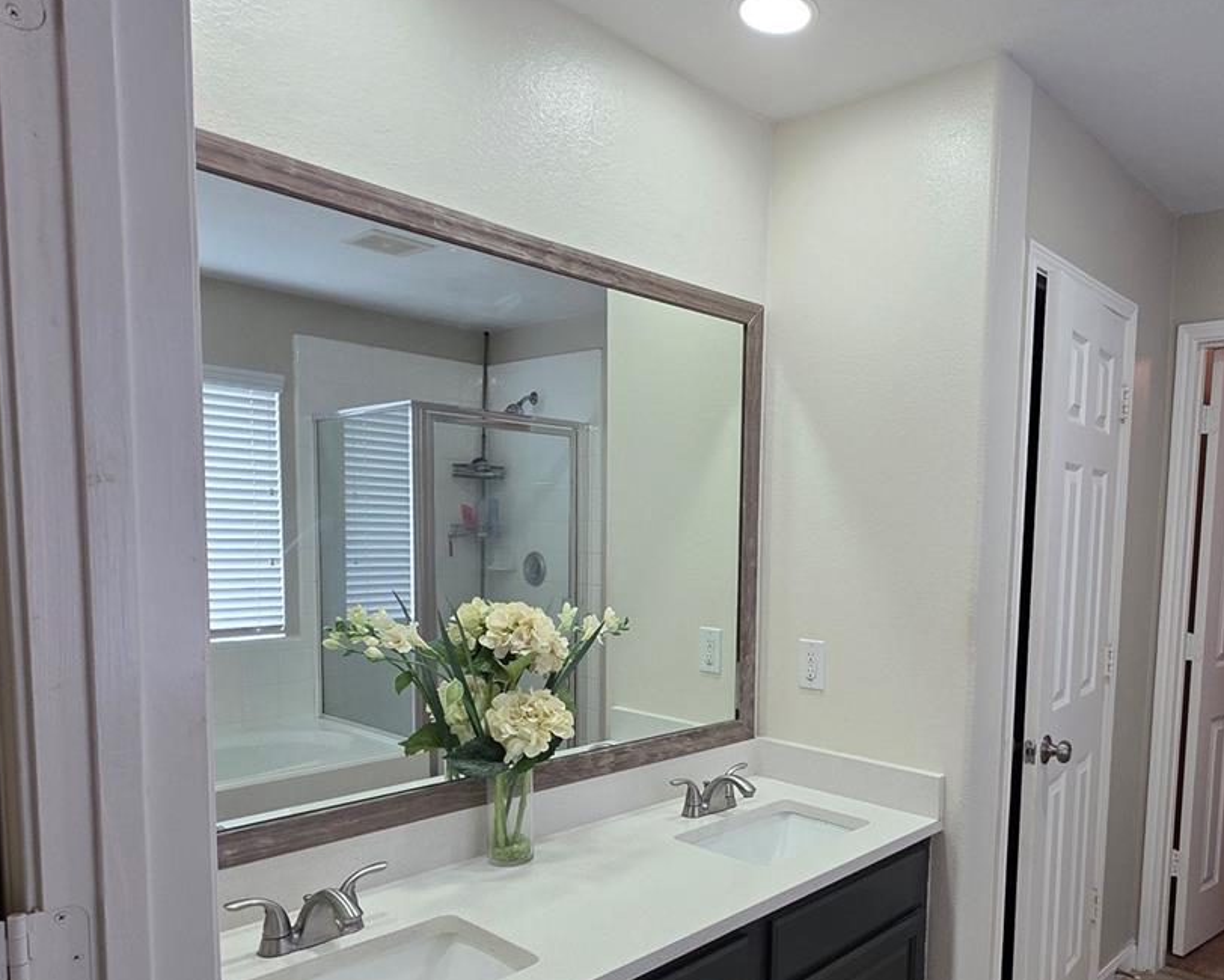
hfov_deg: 68.7
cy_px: 617
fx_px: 870
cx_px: 796
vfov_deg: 58.0
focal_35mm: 24
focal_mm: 2.2
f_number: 1.9
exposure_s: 1/120
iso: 100
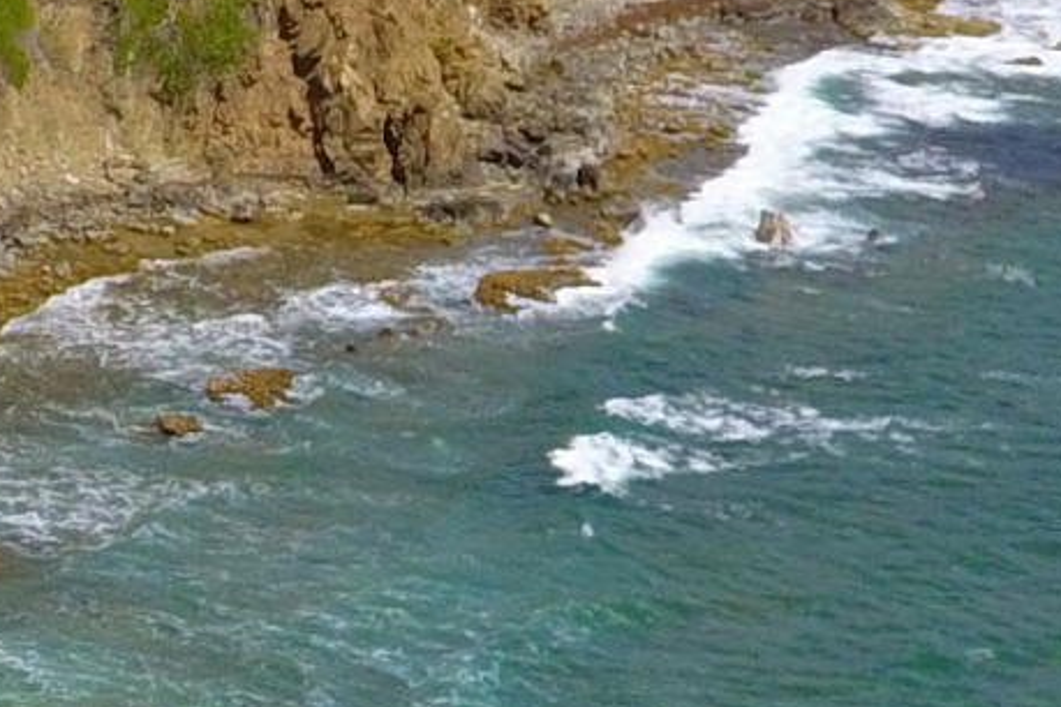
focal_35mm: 136
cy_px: -358
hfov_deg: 12.8
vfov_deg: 9.8
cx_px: -1190
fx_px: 4008
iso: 100
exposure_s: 1/1192
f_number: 2.8
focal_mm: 3.61
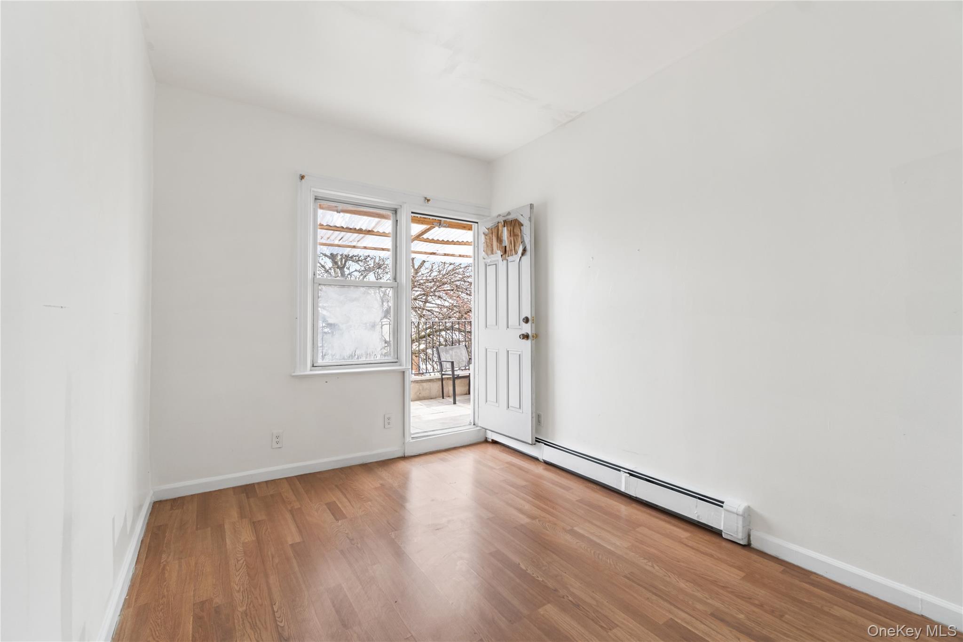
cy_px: 321
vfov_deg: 77.3
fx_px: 401
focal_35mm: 15
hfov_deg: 100.4
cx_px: 482
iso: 800
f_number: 8
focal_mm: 10
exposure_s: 1/25
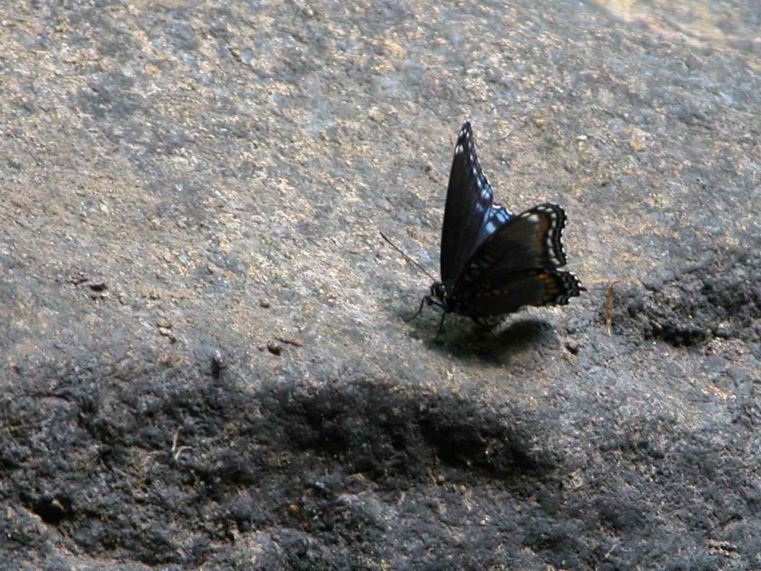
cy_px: 286
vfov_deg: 5.3
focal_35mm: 280
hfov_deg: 7.1
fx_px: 6156
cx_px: 380
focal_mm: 71.2
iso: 100
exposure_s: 1/95.5
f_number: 4.2
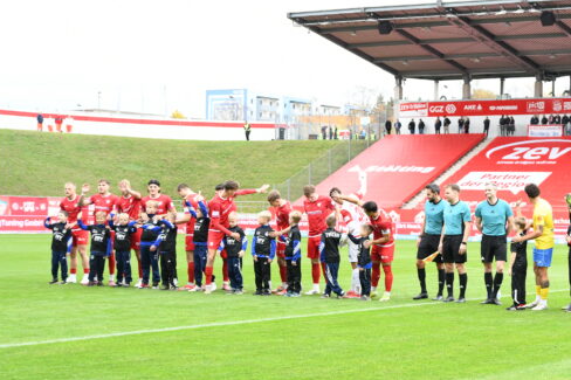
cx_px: 590
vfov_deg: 16.2
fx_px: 1332
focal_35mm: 84
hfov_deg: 23.1
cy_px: 220
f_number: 2.8
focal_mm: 40
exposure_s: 1/1250
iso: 1250
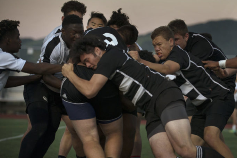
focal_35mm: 180
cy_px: 83
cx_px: 159
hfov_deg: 11.4
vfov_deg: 7.6
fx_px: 1185
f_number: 2.8
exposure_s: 1/1000
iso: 800
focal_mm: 120
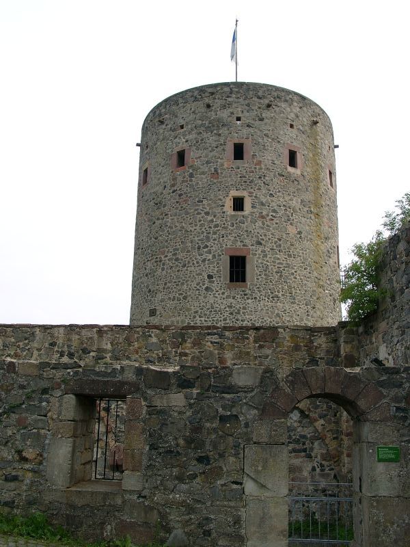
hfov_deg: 41.8
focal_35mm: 34
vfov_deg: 54.0
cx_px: 205
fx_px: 537
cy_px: 274
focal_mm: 7.13
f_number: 4
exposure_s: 1/473
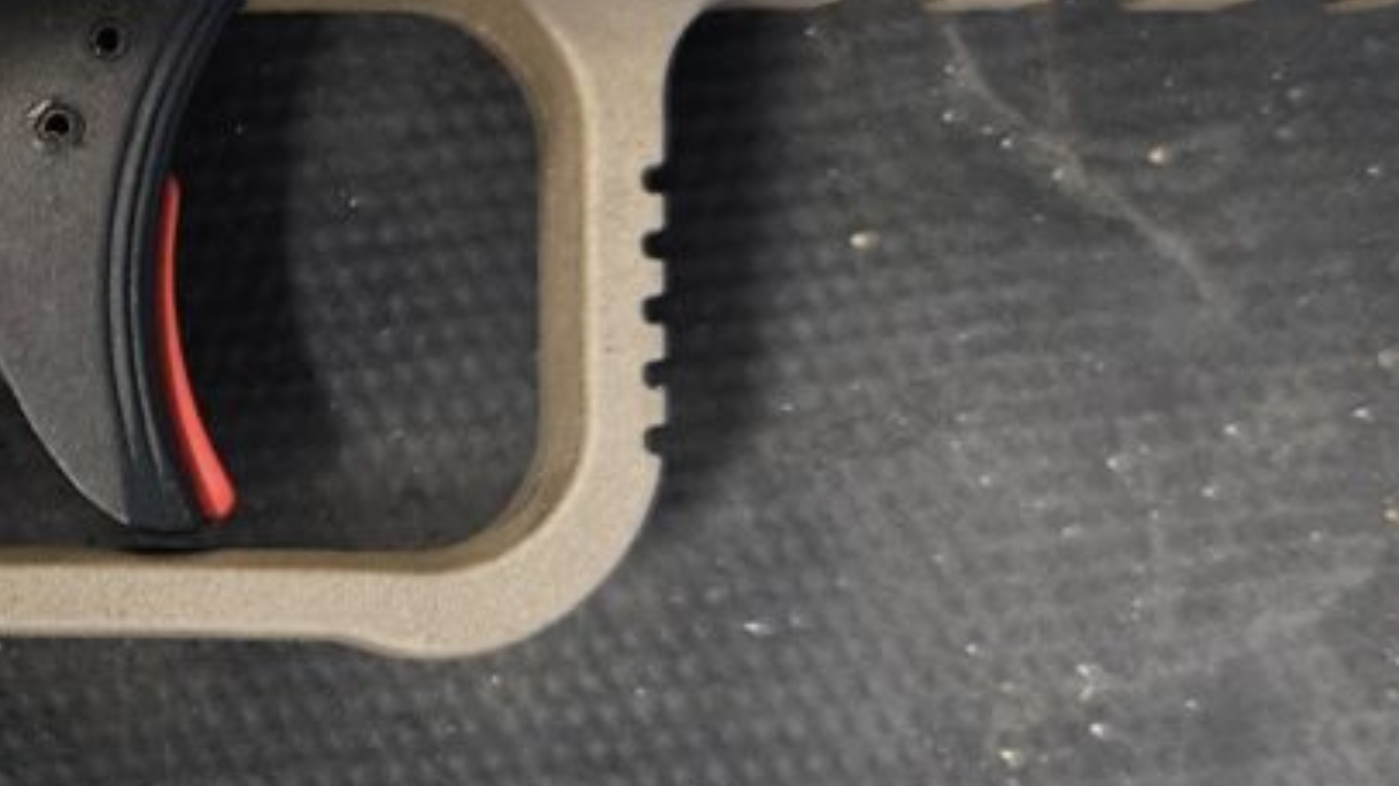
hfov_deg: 25.0
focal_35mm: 79
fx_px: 2929
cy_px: 362
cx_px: -138
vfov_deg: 15.3
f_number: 1.8
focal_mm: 5.4
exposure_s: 1/24
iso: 1000
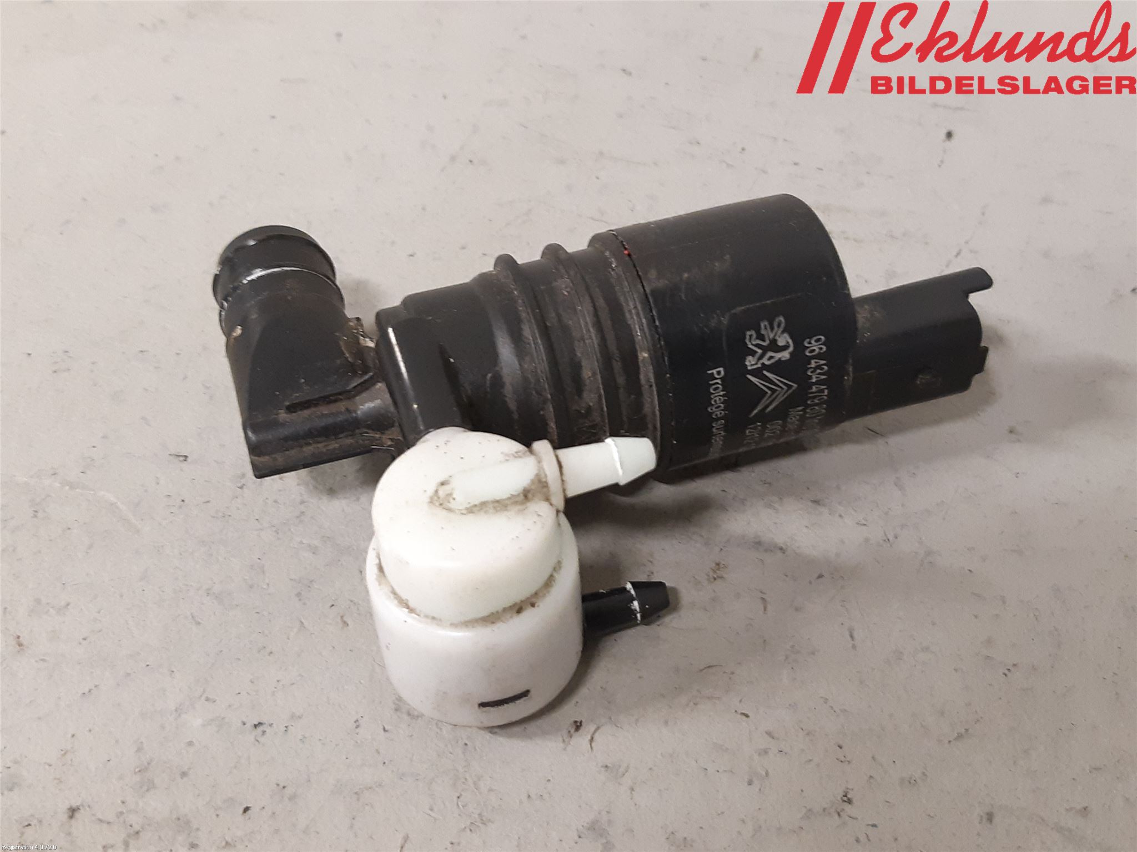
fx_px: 854
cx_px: 568
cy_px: 426
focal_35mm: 26
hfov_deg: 67.3
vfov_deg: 53.1
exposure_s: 1/33
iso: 250
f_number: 1.7
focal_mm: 3.93
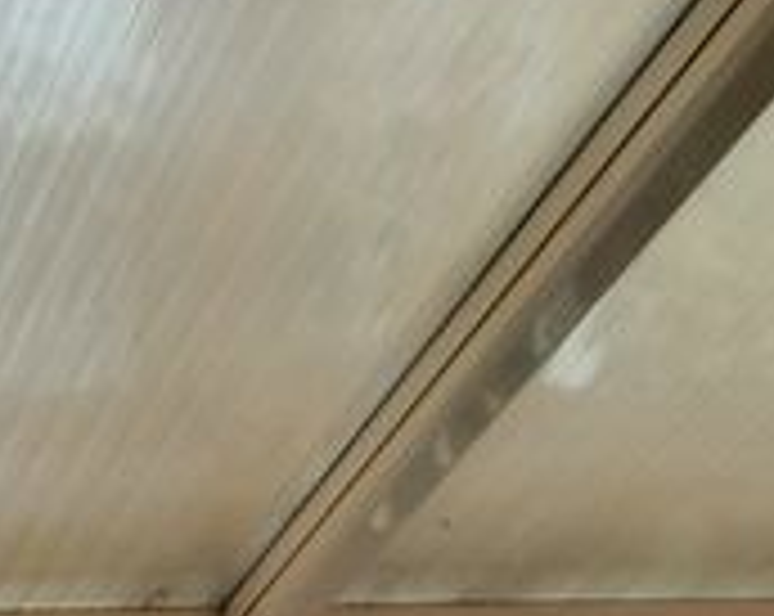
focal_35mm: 142
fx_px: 3247
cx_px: -886
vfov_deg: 8.6
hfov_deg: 11.8
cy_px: 1969
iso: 32
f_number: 2
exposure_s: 1/100
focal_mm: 4.6
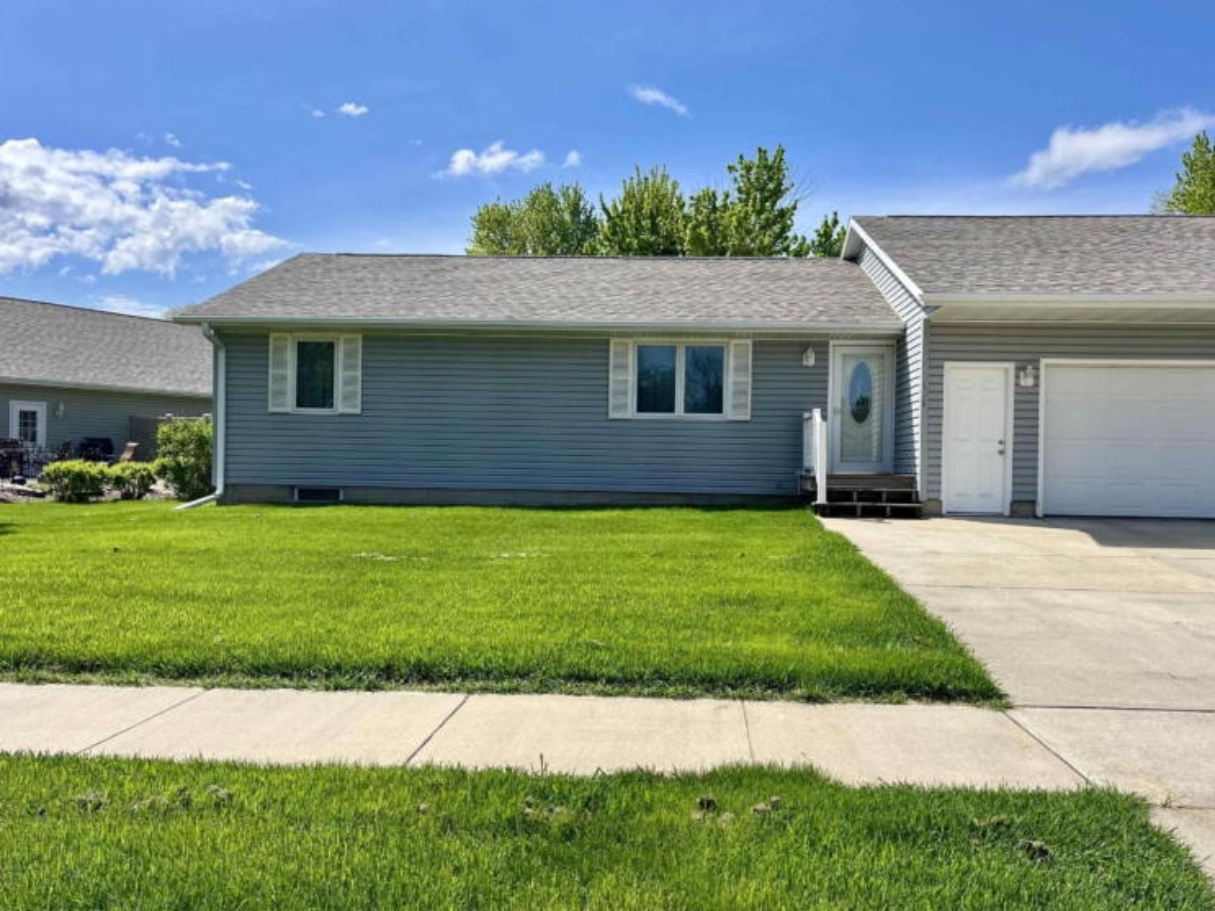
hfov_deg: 63.4
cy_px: 468
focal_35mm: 28
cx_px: 644
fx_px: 983
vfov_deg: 49.7
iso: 50
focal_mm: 5.1
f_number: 1.6
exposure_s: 1/4484
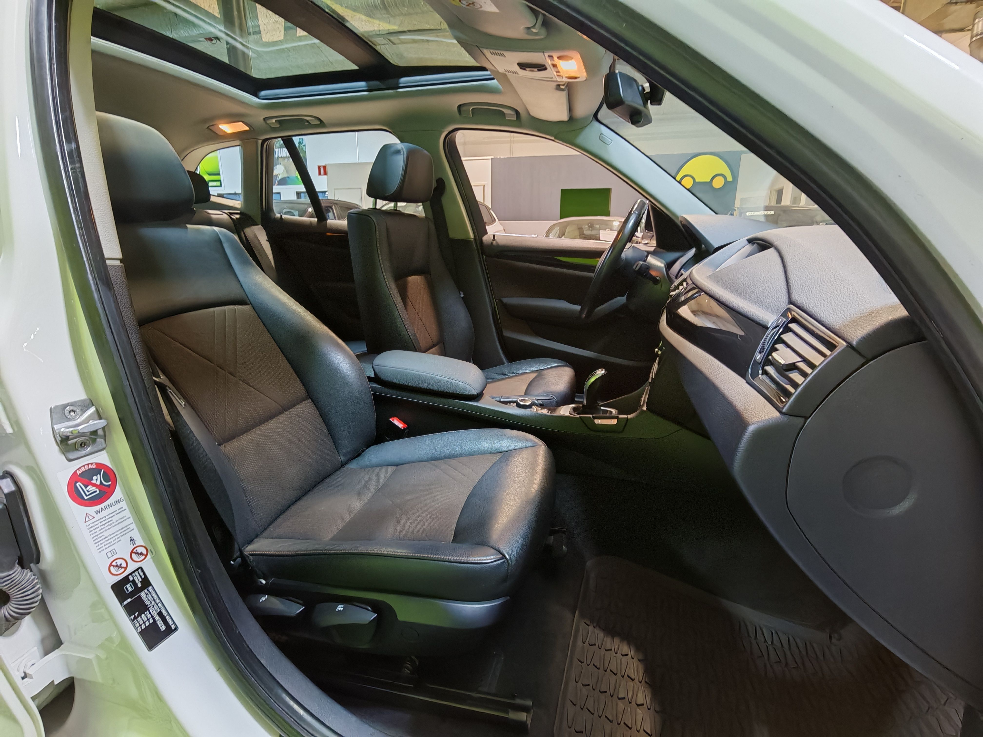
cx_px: 492
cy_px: 368
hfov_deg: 91.0
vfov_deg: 74.7
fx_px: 483
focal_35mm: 17
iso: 250
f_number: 2
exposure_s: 1/33
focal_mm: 1.82
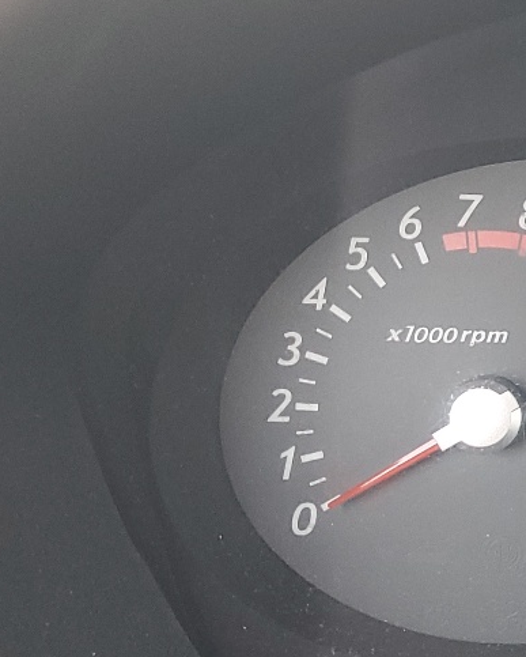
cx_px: 964
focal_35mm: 84
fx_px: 1633
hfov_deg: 15.5
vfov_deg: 22.7
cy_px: 341
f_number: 1.5
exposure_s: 1/120
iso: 78
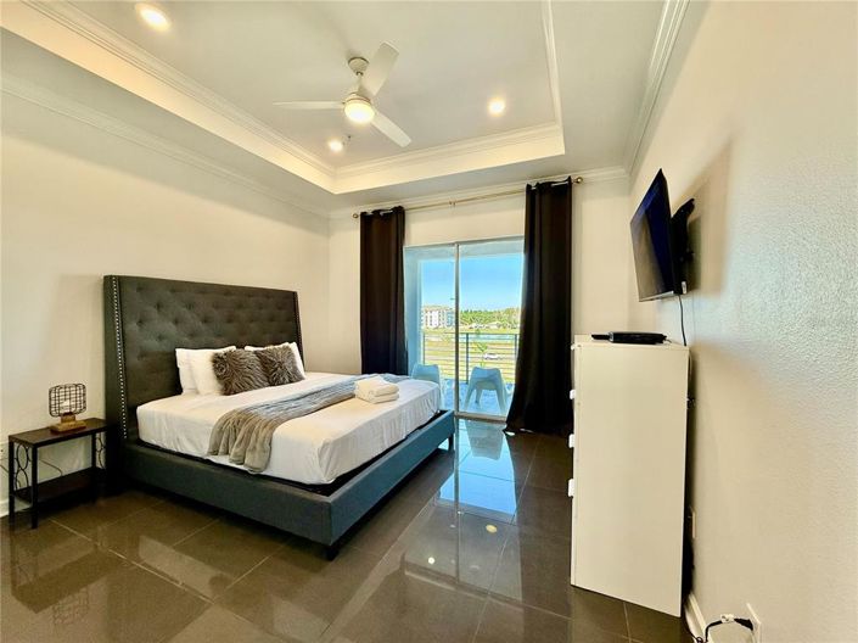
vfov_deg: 85.6
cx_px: 429
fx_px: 347
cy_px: 322
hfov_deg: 102.1
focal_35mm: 14
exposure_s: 1/120
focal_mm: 2.22
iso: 100
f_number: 2.2
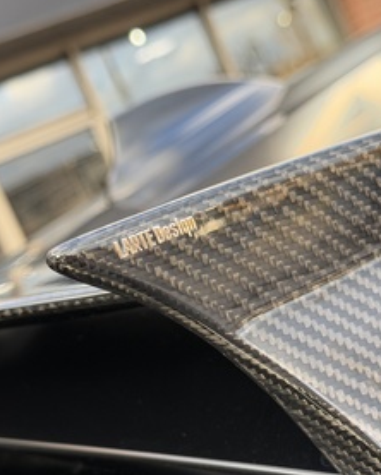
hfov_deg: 21.6
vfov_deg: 26.7
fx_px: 1000
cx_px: 187
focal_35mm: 71
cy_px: 262
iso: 64
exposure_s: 1/146
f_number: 1.78
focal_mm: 6.76
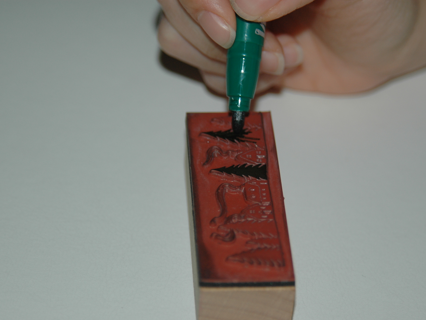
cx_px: 225
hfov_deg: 18.2
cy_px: 160
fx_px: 1329
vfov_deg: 13.7
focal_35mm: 108
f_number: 4.5
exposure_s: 1/60
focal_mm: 66
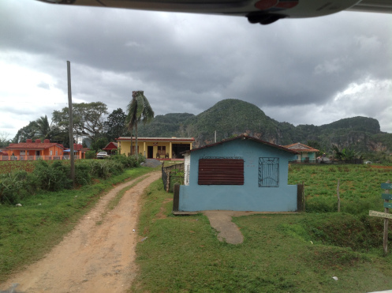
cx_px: 196
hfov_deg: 52.7
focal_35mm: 35
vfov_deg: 40.6
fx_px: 396
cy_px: 146
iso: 50
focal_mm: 4.28
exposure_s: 1/465
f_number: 2.4
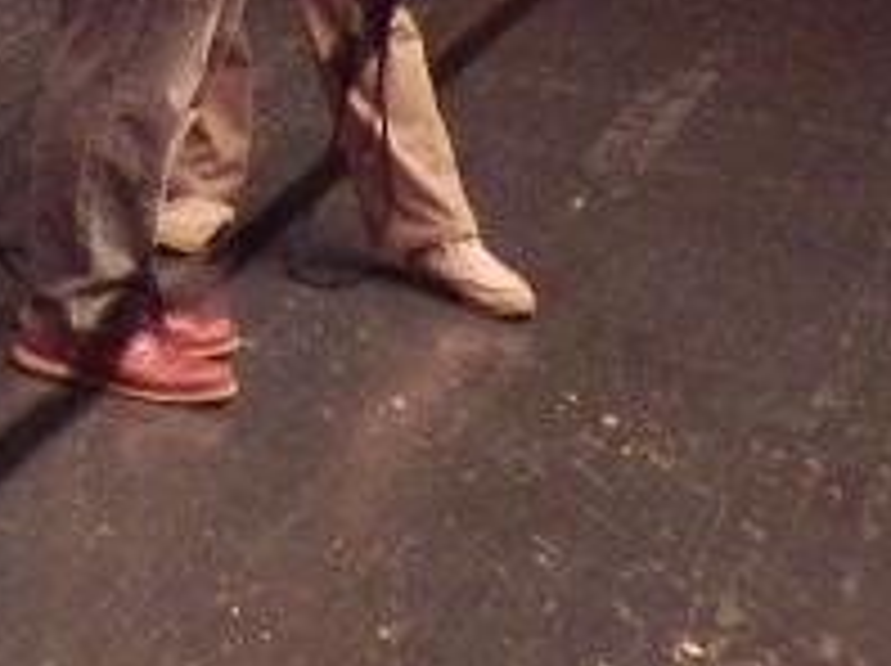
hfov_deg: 10.5
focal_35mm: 172
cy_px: -441
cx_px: -918
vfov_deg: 8.4
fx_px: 4422
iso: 1000
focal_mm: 6.2
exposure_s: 1/25
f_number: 3.4
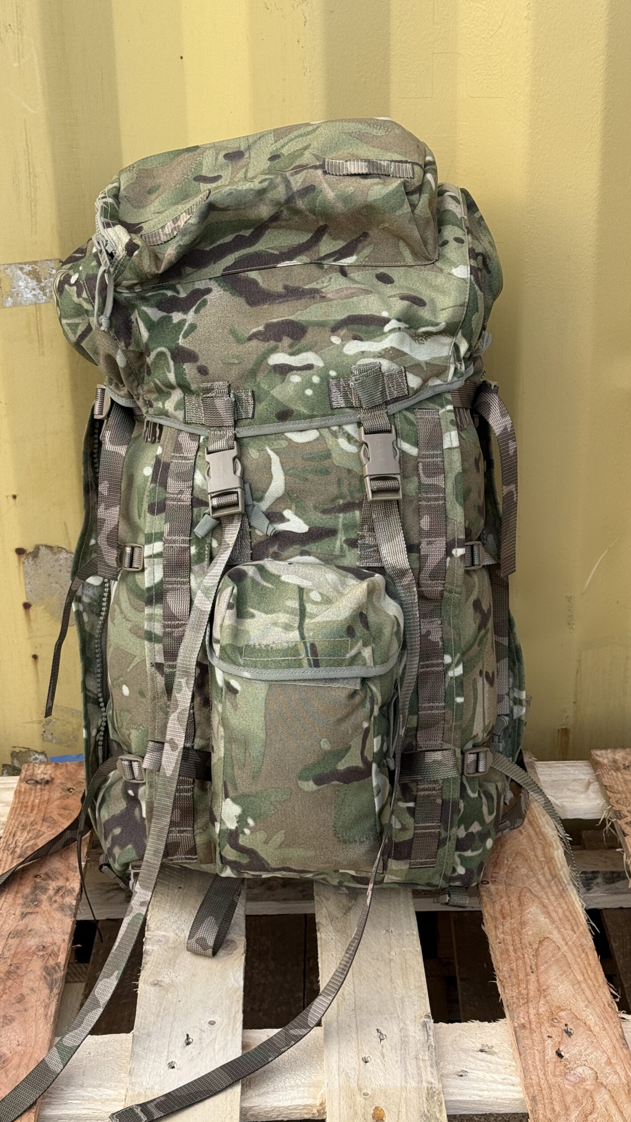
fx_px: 1576
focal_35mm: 53
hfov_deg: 22.6
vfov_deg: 39.2
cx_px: 299
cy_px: 568
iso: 64
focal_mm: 6.76
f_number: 1.78
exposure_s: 1/895
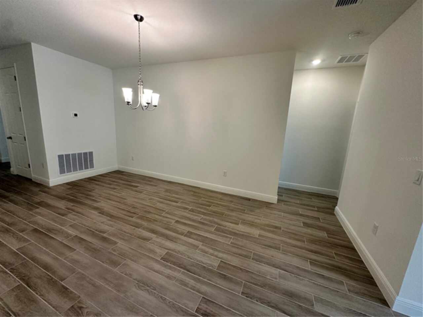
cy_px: 158
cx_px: 212
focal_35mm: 14
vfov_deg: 85.7
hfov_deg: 102.1
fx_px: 171
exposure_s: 1/120
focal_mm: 2.22
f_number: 2.2
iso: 200
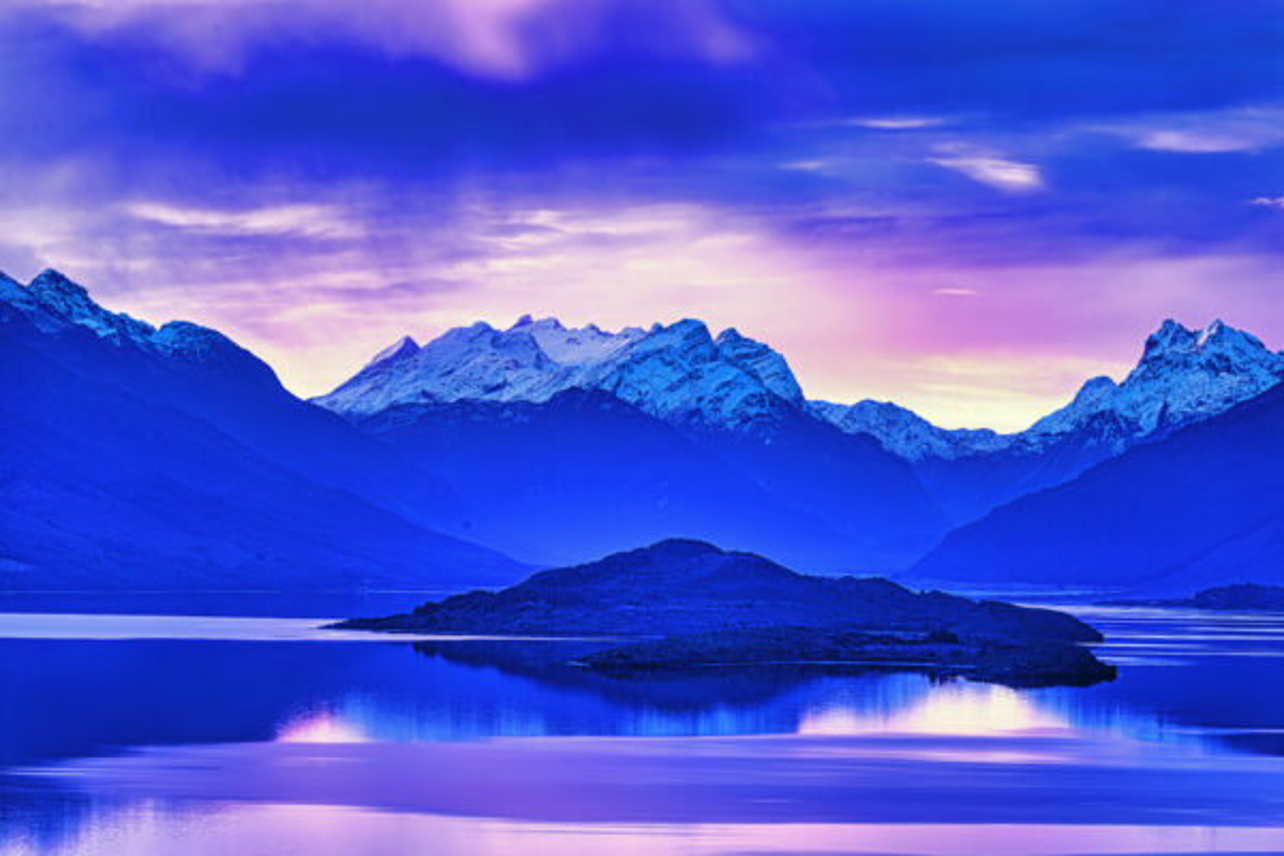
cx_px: 642
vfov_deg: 6.9
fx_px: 7133
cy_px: 428
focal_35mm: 200
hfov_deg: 10.3
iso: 64
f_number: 11
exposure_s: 1/2
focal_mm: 200
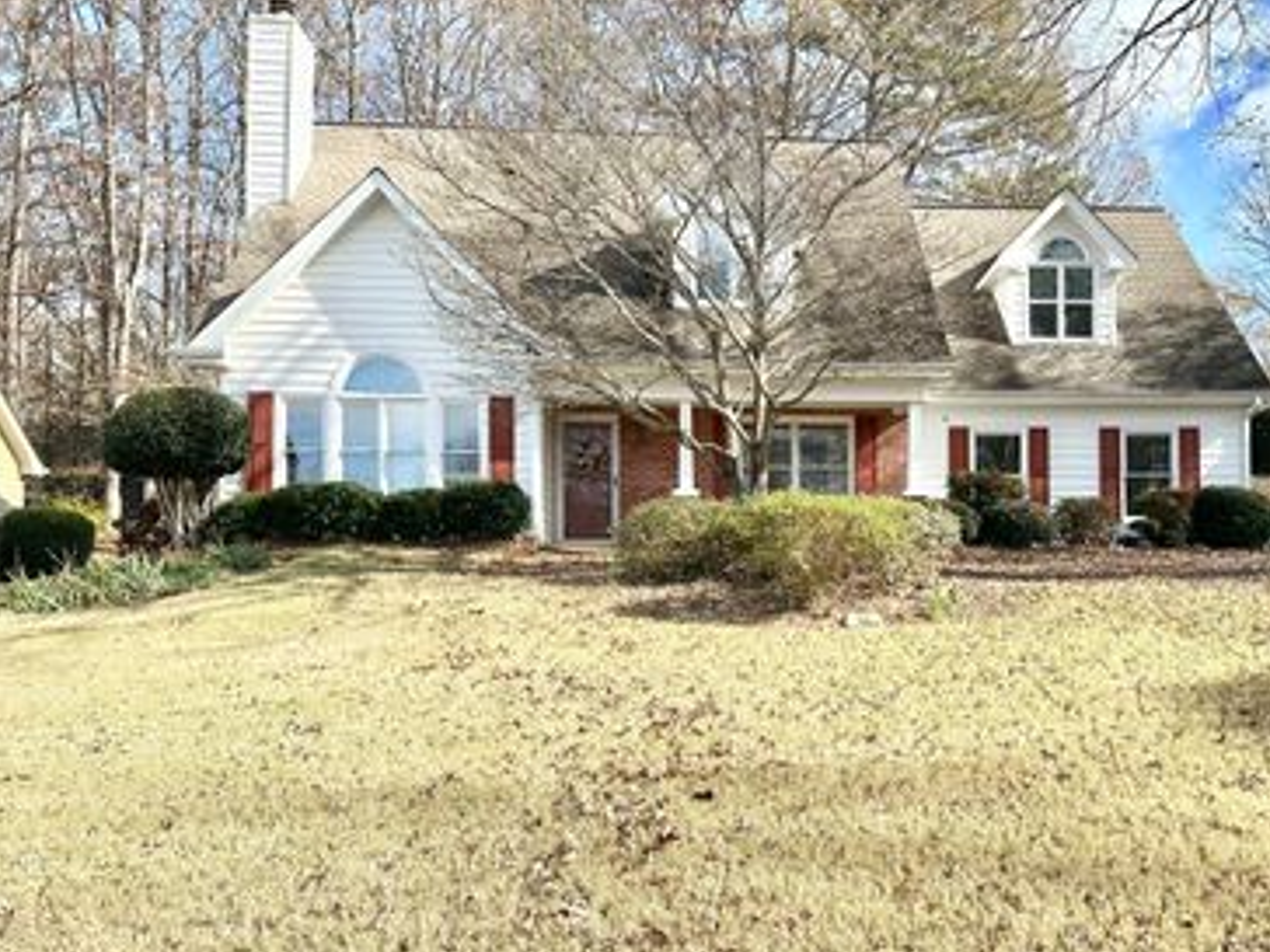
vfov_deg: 42.8
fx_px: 1211
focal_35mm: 33
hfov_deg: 54.6
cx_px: 809
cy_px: 560
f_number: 1.78
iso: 80
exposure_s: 1/2155
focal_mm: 6.86
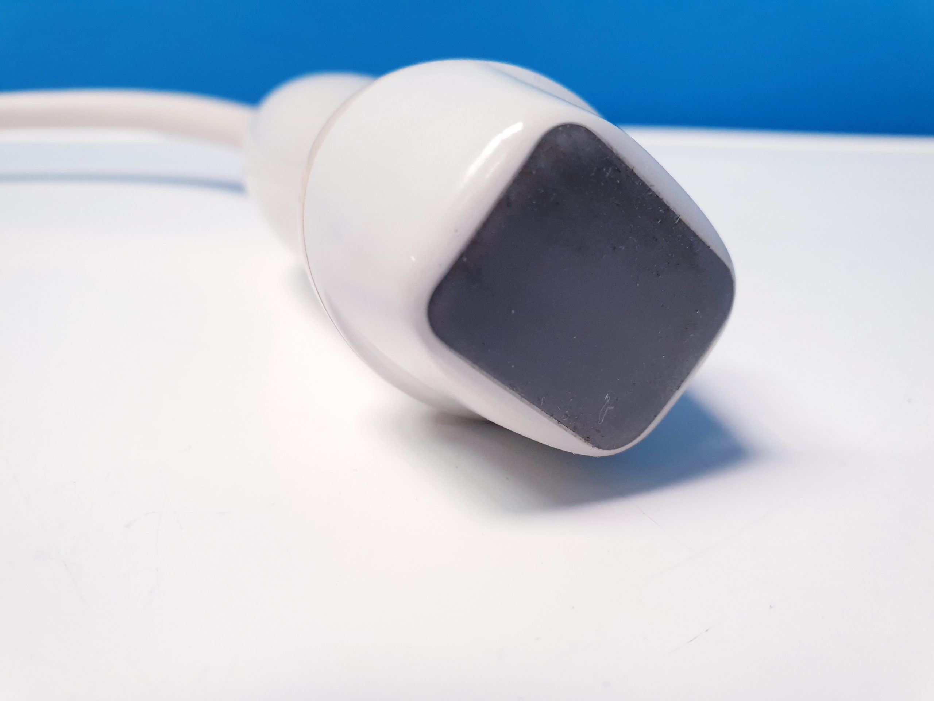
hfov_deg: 67.3
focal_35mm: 26
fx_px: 702
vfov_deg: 53.1
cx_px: 467
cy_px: 350
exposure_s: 1/50
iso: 200
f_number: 2.4
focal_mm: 4.3
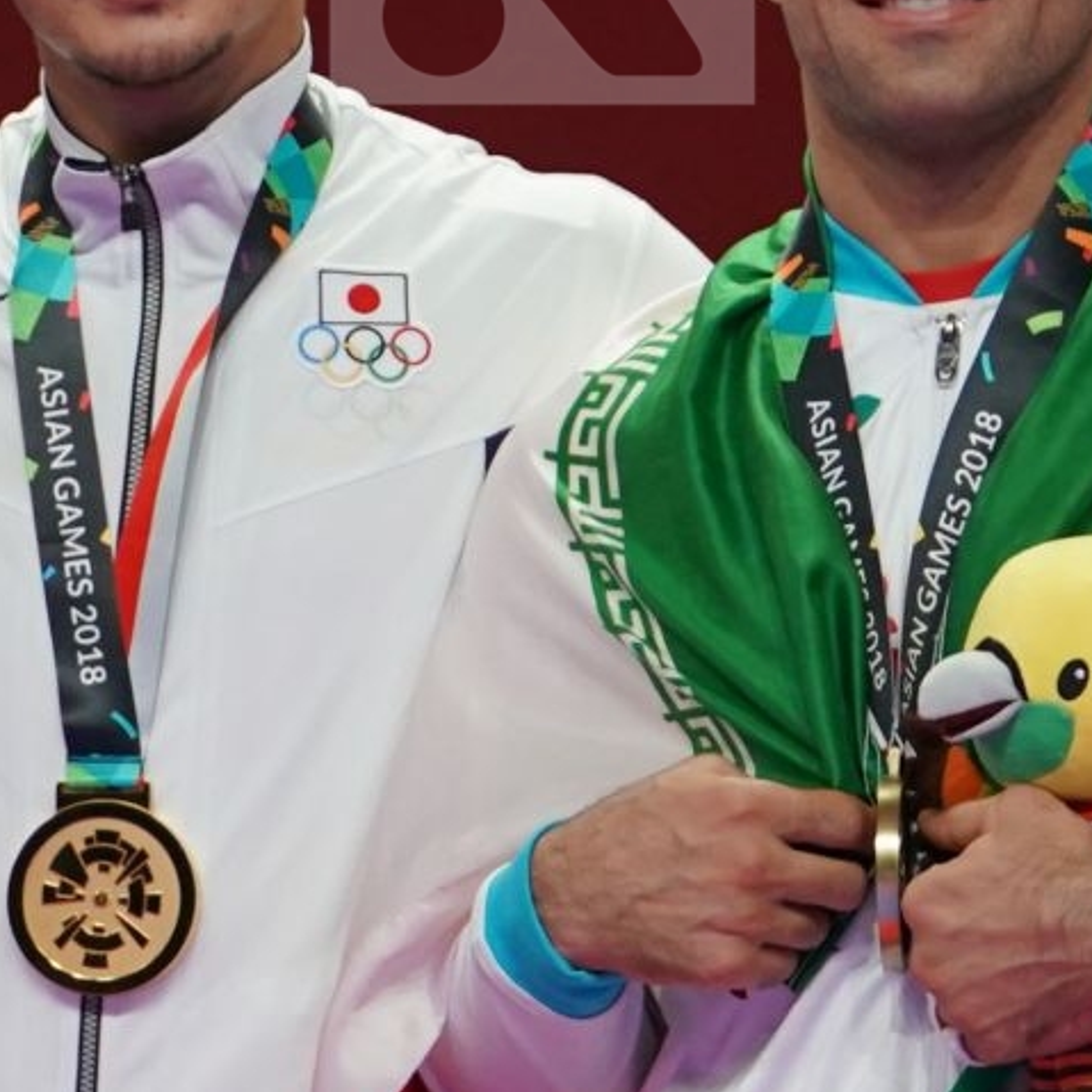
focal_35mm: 922
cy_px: 704
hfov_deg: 1.9
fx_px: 32906
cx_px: 543
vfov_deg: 1.9
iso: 1600
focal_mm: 193
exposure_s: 1/500
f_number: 4
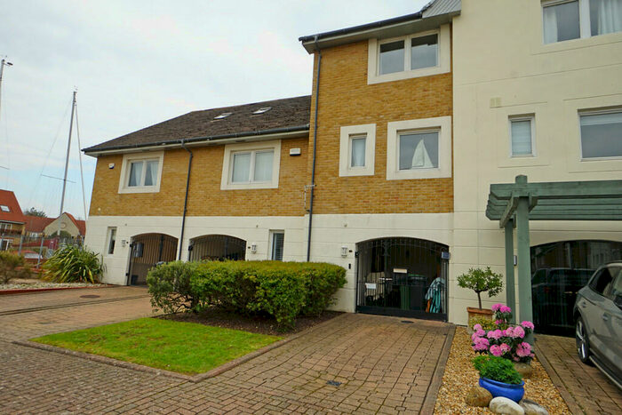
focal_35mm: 21
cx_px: 311
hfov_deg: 81.2
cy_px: 208
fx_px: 363
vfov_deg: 59.5
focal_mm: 14
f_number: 9
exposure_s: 1/100
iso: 100
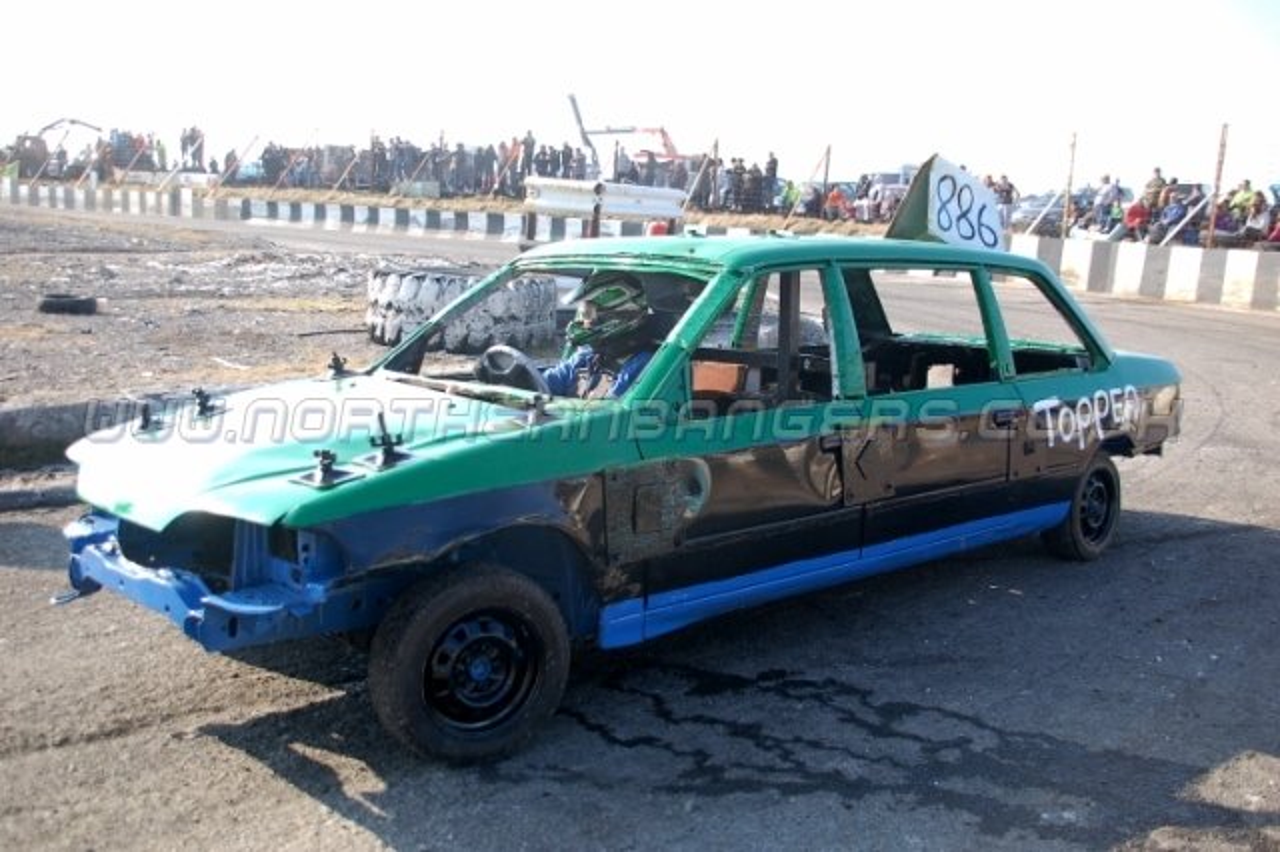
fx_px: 1173
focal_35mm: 33
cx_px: 640
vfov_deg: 39.9
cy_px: 426
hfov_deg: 57.2
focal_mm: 22
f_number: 4
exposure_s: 1/640
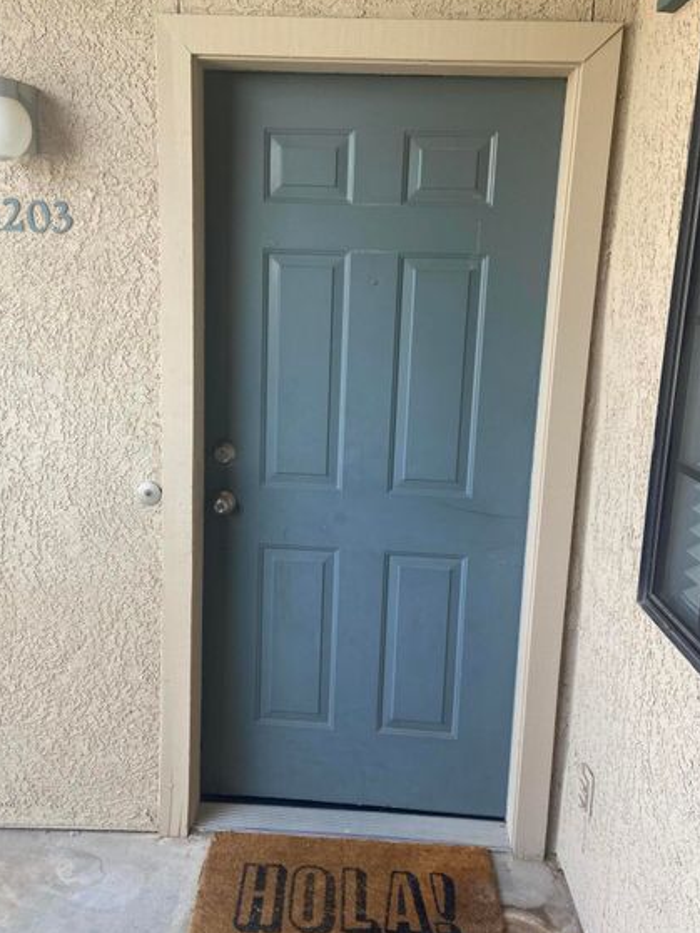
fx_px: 836
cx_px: 329
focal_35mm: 31
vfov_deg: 58.4
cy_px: 468
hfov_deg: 45.4
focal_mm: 4.25
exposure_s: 1/121
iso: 50
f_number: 1.8
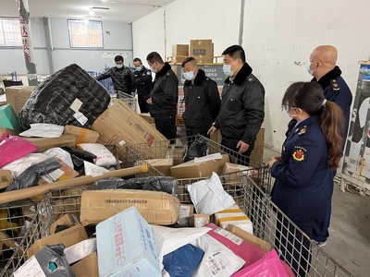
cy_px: 138
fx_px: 278
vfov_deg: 53.1
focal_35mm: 26
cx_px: 185
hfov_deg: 67.3
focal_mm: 5.1
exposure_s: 1/50
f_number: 1.6
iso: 160
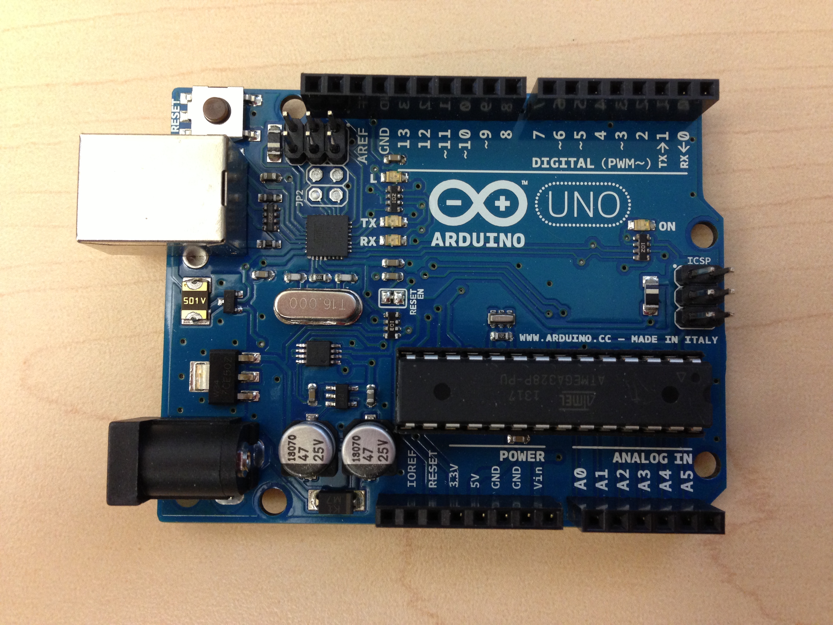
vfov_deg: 42.9
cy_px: 312
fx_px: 794
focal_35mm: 33
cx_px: 416
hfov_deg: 55.4
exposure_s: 1/20
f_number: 2.4
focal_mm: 4.13
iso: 160
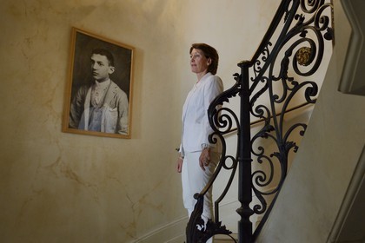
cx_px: 182
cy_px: 122
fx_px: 294
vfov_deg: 45.0
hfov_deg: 63.7
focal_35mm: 29
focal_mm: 29
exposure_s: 1/125
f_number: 4
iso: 1600
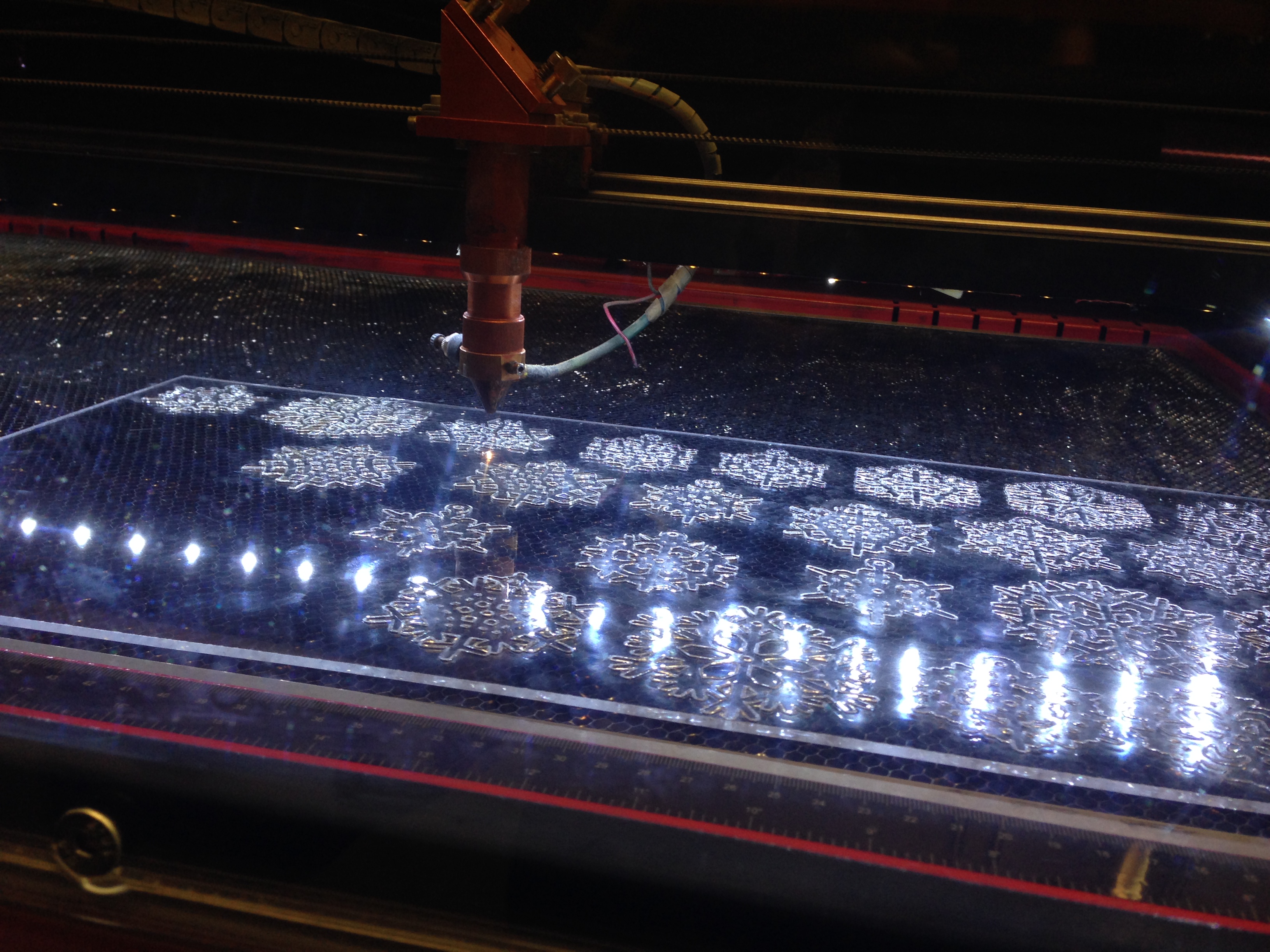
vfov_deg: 42.9
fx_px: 1211
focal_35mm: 33
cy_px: 476
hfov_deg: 55.4
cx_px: 635
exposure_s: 1/20
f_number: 2.4
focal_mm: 4.12
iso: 80
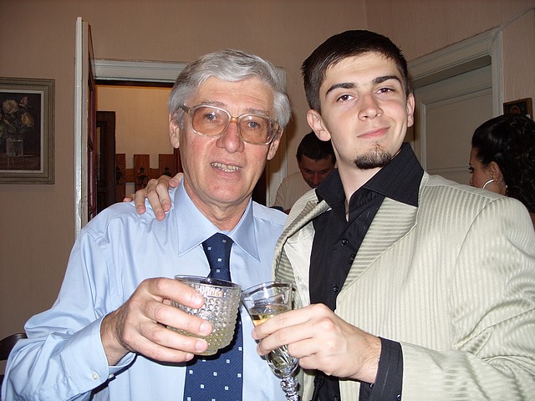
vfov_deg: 37.7
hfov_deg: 49.0
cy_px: 200
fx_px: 587
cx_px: 268
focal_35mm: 38
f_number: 2.8
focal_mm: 7.8
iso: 50
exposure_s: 1/30
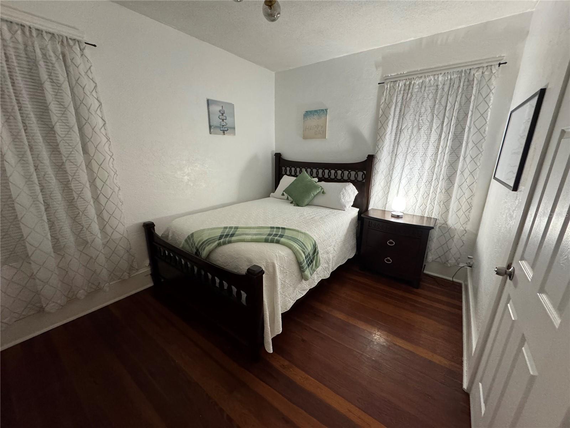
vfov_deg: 85.7
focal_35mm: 14
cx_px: 285
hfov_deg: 102.1
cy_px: 214
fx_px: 231
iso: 640
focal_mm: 2.22
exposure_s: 1/60
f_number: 2.2
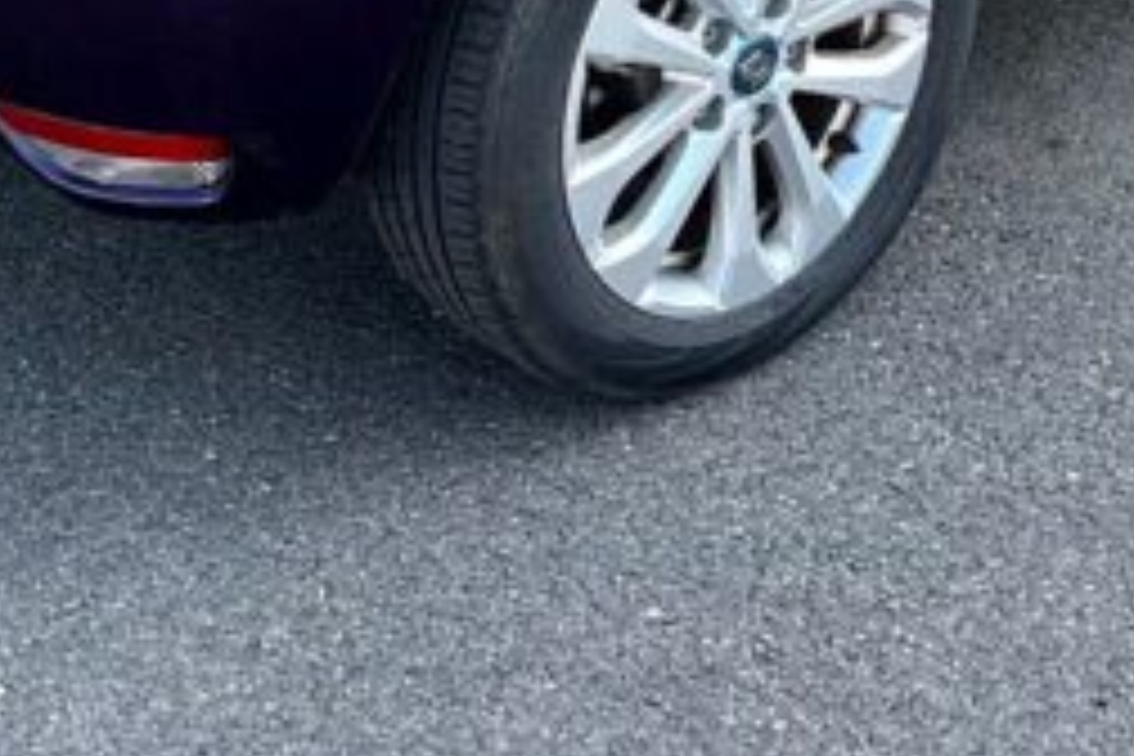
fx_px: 2709
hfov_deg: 23.6
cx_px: 734
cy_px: -558
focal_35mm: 86
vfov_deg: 14.2
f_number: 1.6
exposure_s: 1/445
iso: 50
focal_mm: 5.1
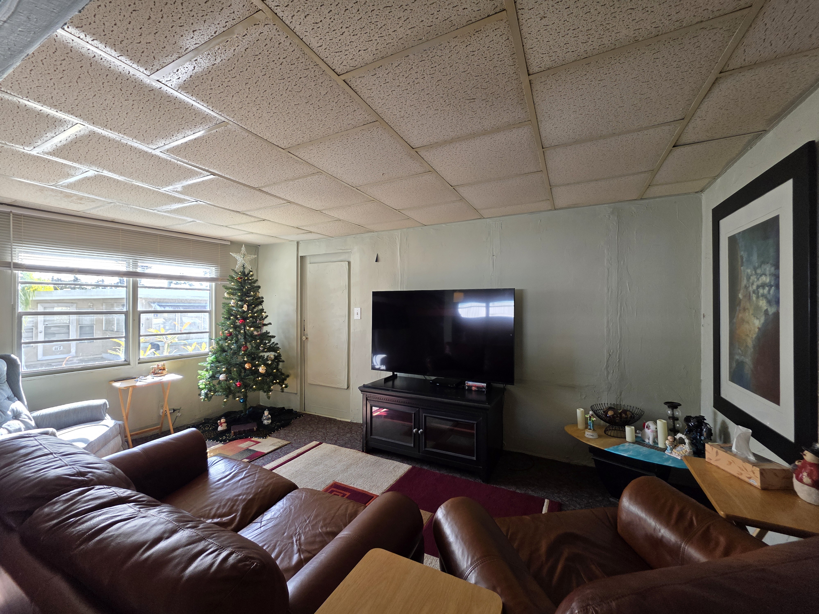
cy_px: 307
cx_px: 410
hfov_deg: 106.2
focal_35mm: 13
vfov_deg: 89.9
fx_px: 308
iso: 64
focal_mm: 2.2
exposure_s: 1/120
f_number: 1.9
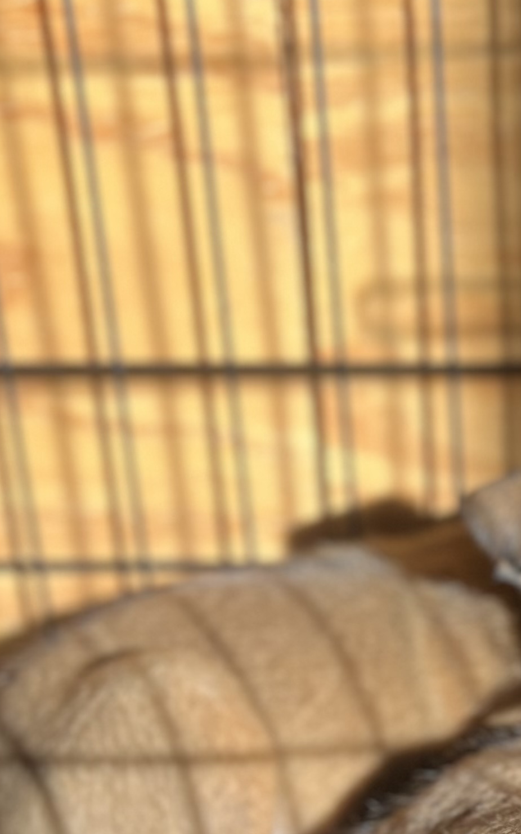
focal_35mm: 75
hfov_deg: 16.6
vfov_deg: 27.0
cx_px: 644
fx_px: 1704
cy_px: 659
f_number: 1.5
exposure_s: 1/364
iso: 50
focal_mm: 5.7
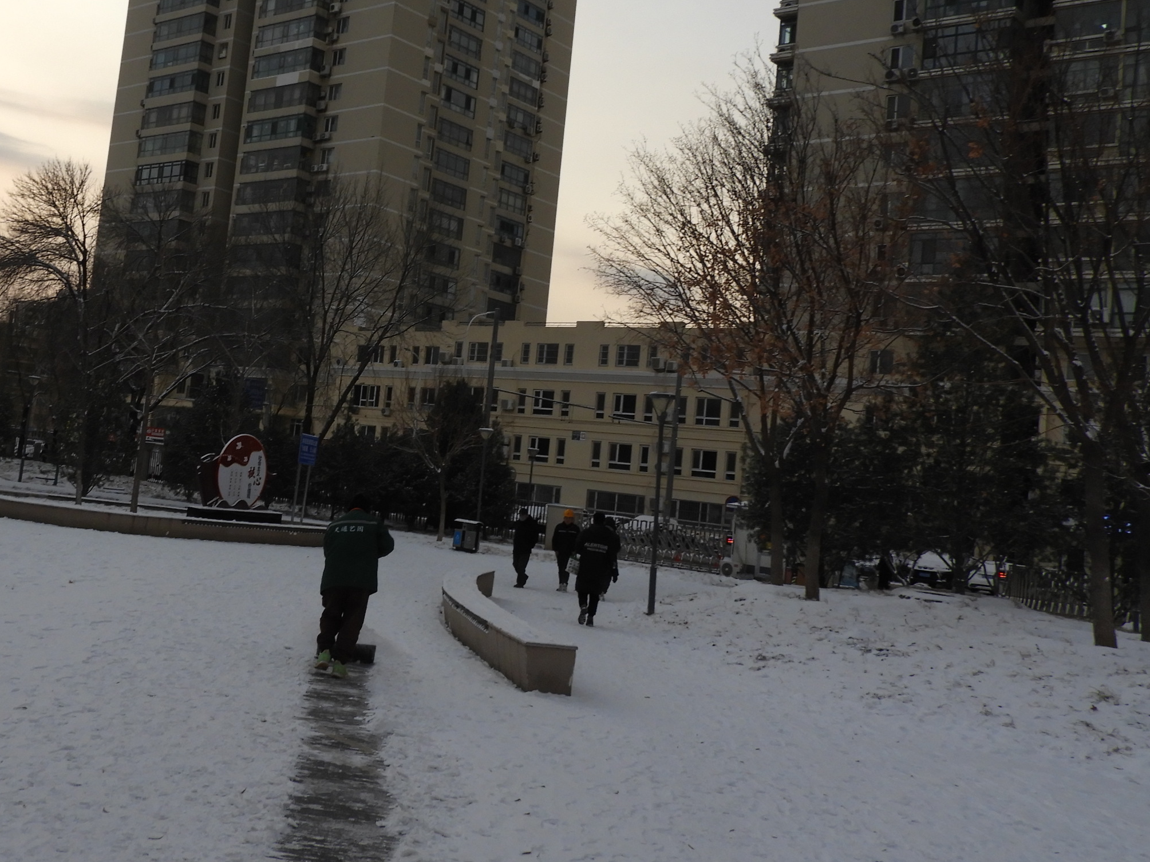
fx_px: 1295
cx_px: 362
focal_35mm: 39
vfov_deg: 36.6
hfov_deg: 46.9
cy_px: 329
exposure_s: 1/500
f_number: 3.3
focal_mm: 4.3
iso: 100
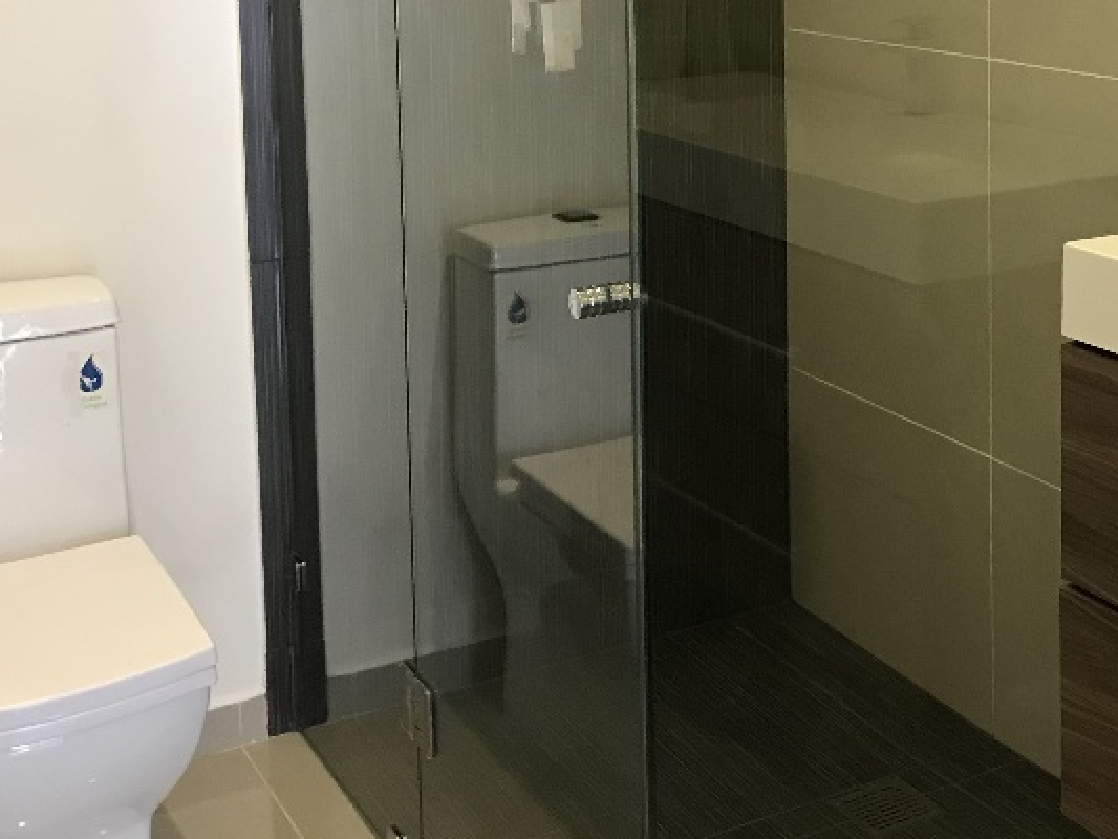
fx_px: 1809
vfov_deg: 25.2
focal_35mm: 56
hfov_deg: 33.4
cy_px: 63
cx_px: 891
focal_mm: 3.99
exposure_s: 1/15
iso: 50
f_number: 1.8
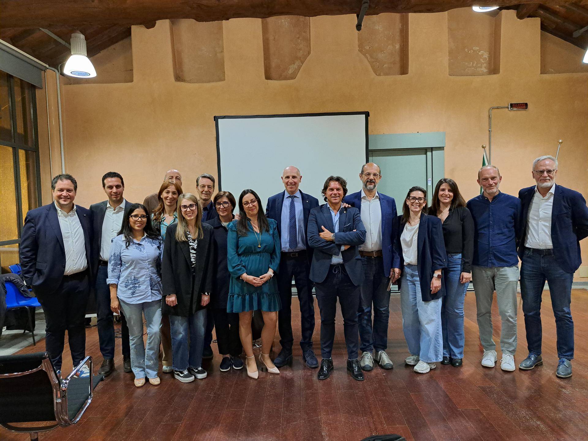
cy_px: 220
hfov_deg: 71.6
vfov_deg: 56.8
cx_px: 294
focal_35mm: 24
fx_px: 408
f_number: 1.8
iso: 500
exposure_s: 1/33
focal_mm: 5.23
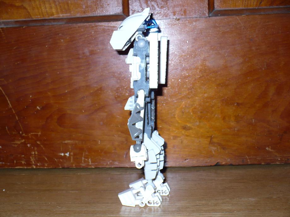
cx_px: 145
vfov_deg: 27.0
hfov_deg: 35.6
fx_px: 452
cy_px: 108
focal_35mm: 54
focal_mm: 8.9
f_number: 3.1
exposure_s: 1/30
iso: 100
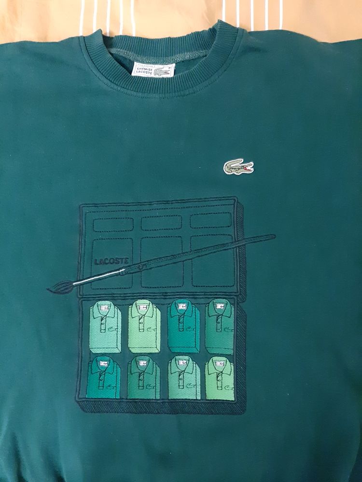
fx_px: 363
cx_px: 181
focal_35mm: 26
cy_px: 241
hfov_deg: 53.1
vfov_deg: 67.3
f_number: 1.7
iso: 500
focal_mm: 3.93
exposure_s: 1/17
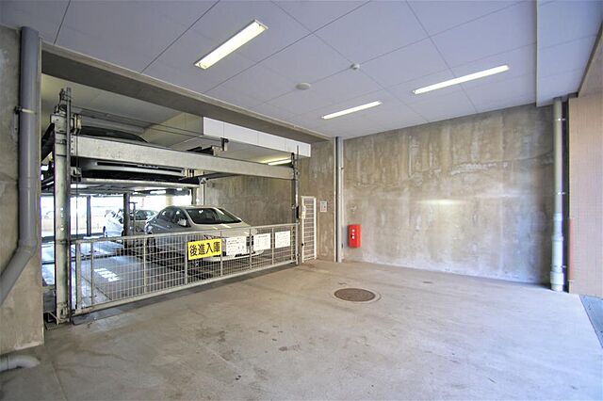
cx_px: 302
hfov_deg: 100.4
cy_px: 200
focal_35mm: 15
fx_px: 251
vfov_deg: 77.3
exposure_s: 1/30
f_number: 3.5
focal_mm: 10
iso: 100
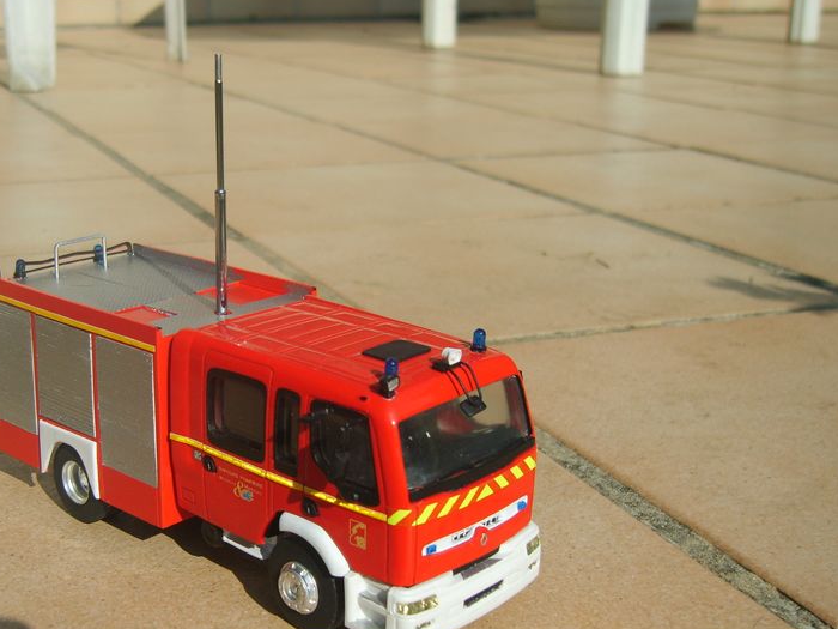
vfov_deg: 29.1
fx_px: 1210
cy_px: 361
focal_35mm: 50
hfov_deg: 37.7
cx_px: 273
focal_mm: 7.4
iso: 50
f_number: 7.1
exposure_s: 1/350
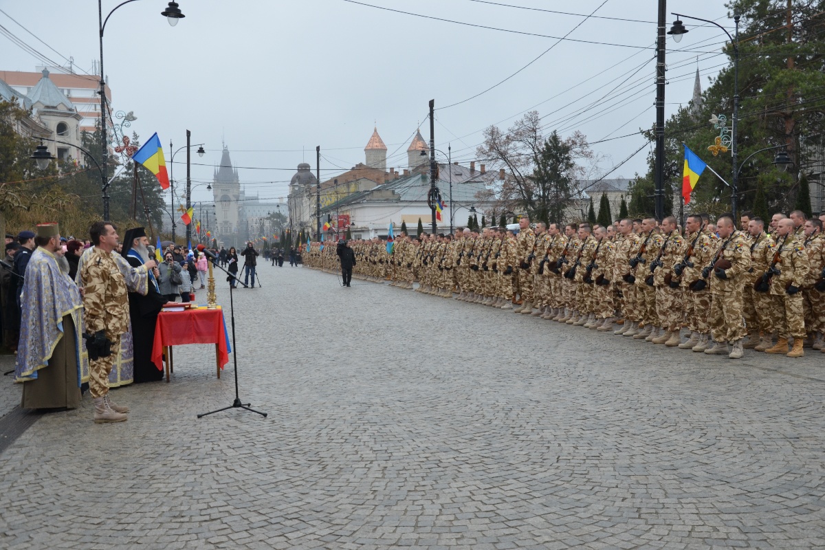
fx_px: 894
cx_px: 412
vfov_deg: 34.2
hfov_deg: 49.6
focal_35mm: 39
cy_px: 275
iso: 320
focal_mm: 26
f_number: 7.1
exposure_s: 1/200
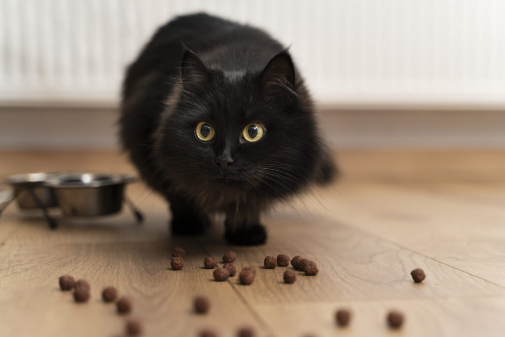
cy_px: 168
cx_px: 252
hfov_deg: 35.0
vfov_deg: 23.8
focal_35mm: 57
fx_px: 800
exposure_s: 1/160
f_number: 2.8
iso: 320
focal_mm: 57
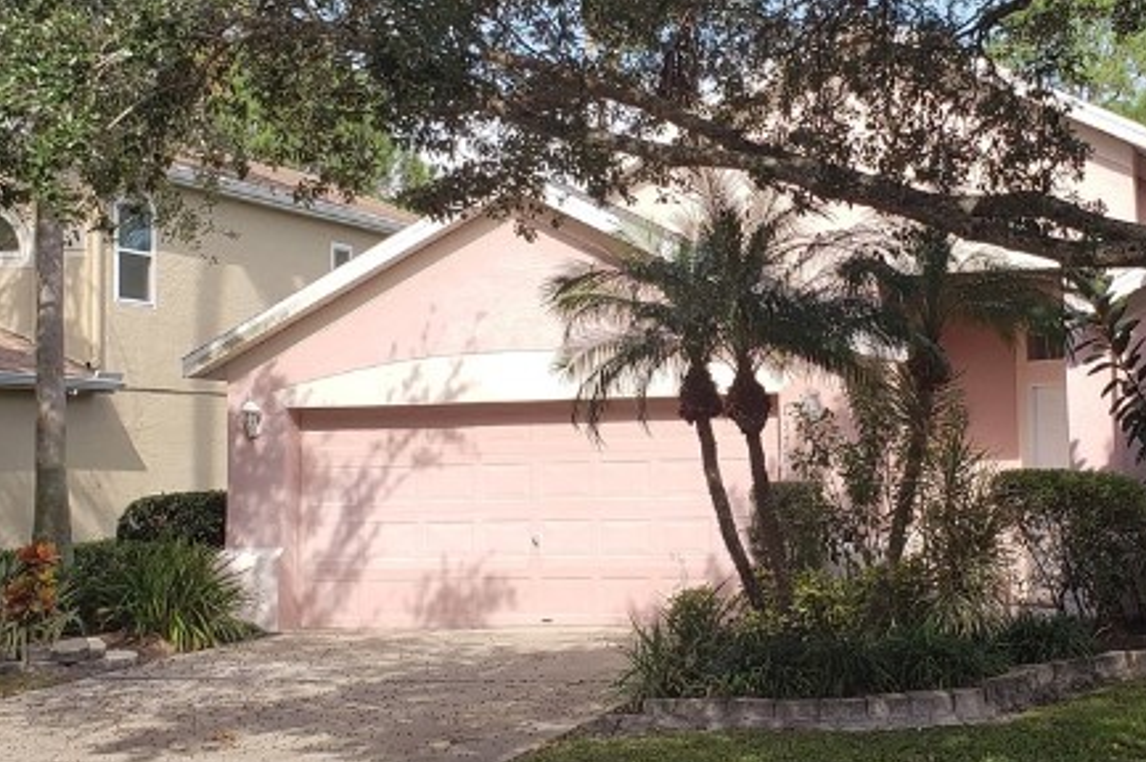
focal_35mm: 64
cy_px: 273
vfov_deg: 21.2
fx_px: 2036
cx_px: 715
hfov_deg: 31.3
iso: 50
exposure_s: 1/861
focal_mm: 4.3
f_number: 2.4
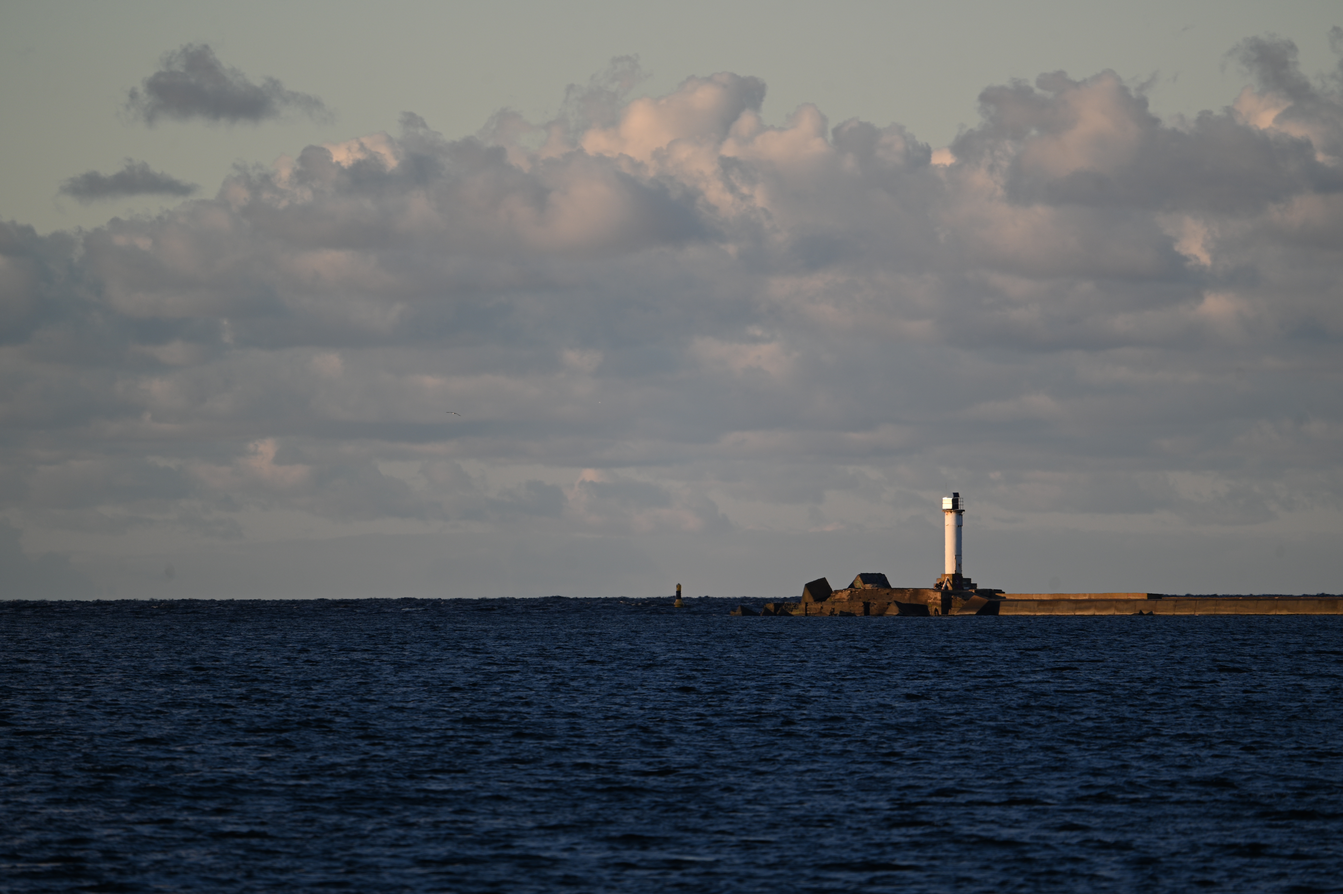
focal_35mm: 500
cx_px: 672
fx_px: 18640
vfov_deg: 2.7
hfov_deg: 4.1
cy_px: 447
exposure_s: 1/200
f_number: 6.7
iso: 100
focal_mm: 500
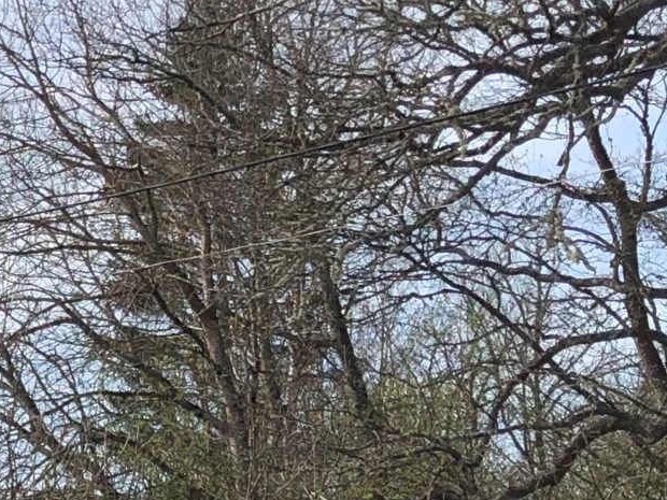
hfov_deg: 14.0
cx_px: -410
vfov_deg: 11.4
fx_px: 2505
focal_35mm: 130
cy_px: 266
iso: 25
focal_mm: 3.99
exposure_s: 1/4000
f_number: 1.8
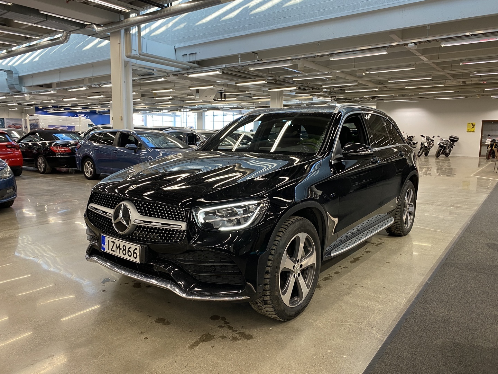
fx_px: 374
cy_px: 187
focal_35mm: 26
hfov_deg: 67.3
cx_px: 249
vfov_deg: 53.1
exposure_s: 1/50
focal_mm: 4.25
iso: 80
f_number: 1.8
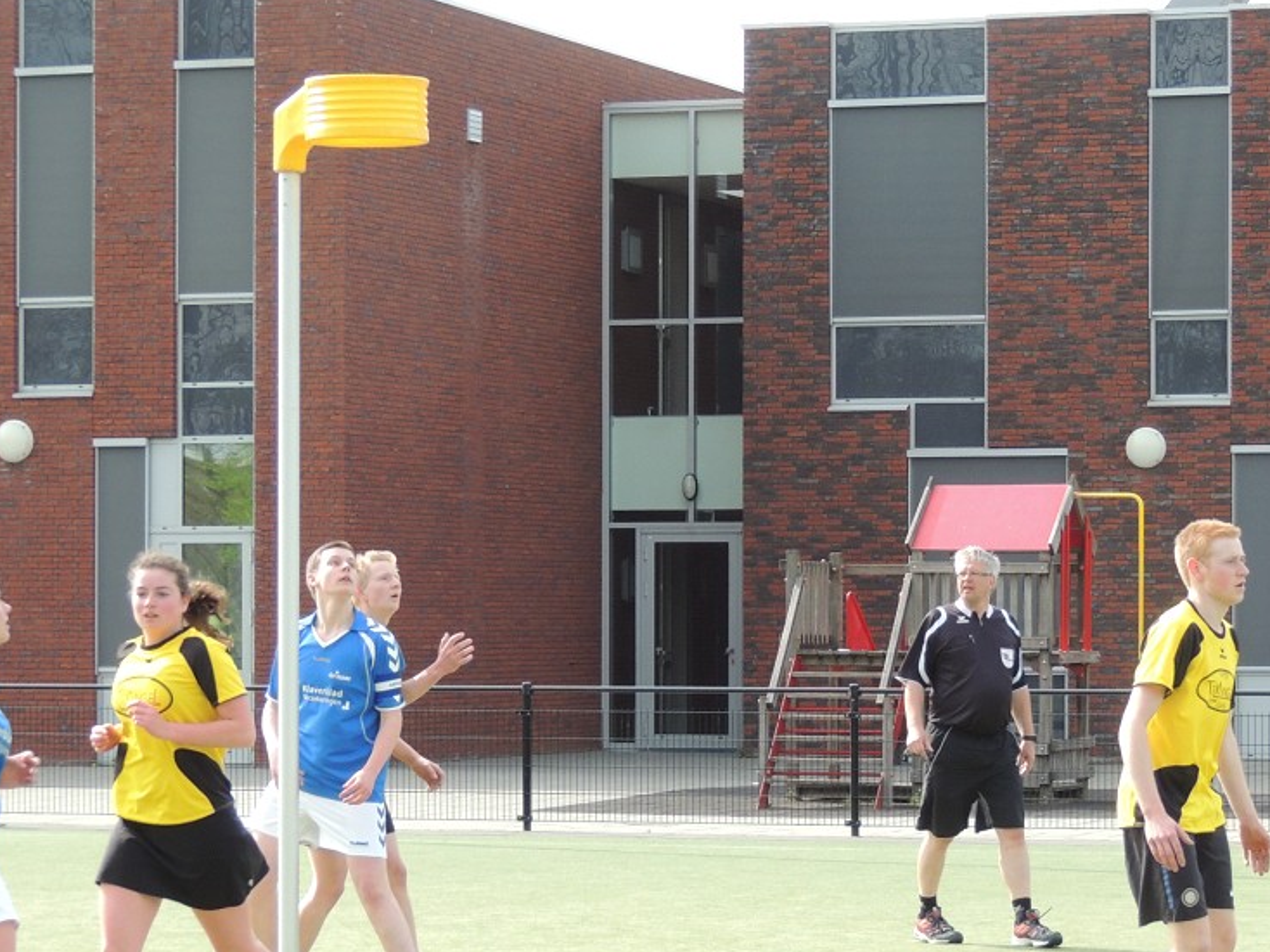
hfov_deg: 14.2
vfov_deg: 10.7
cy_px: 571
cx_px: 663
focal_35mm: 139
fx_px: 5098
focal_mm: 15.1
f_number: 4
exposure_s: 1/400
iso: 200
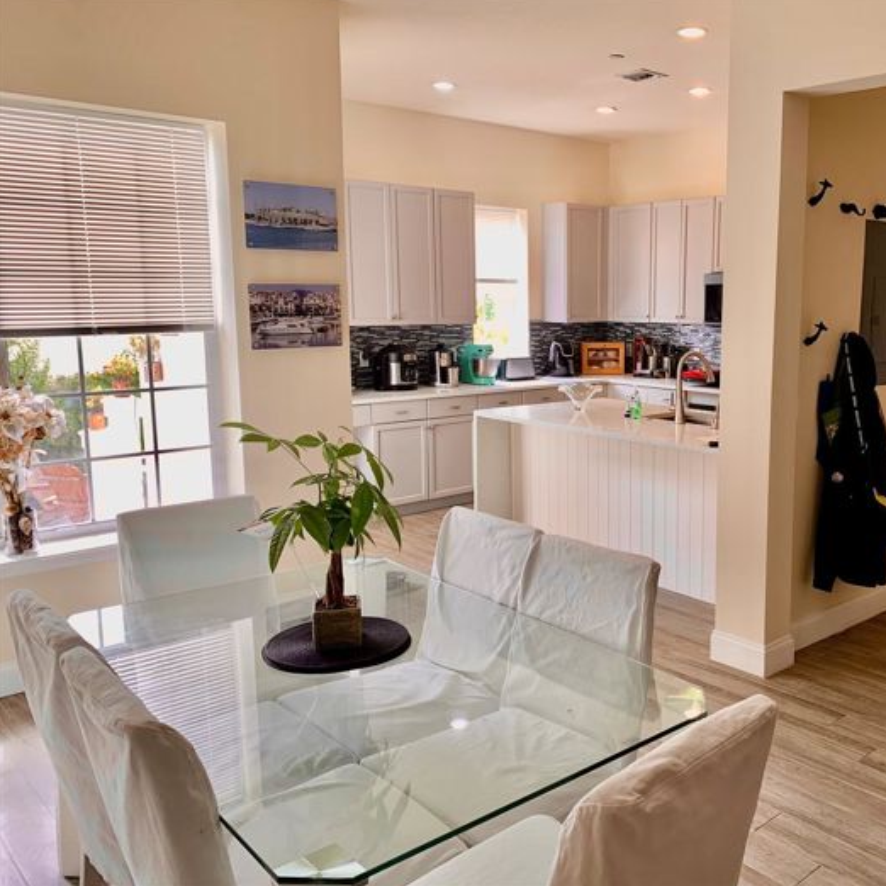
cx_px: 595
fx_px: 898
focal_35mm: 31
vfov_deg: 52.5
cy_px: 440
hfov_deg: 51.5
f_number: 1.8
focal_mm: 4.25
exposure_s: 1/120
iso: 40
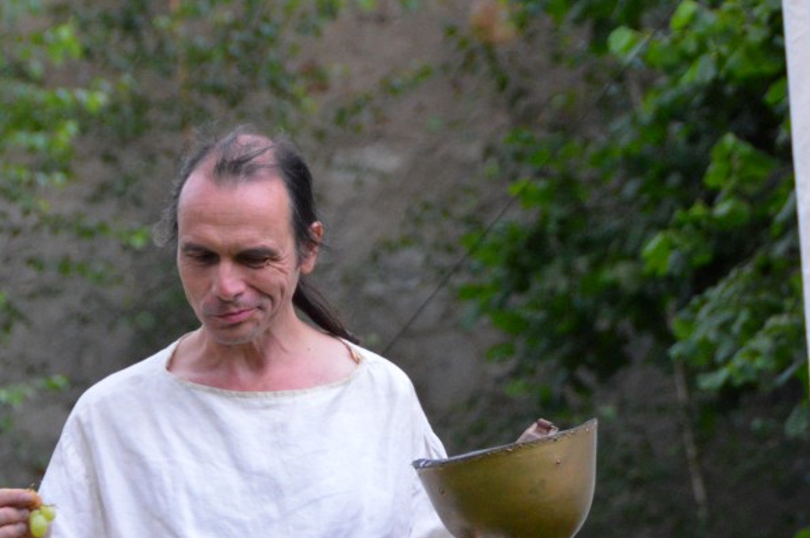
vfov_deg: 3.9
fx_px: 7888
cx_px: 317
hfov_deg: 5.9
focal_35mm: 351
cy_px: 328
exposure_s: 1/125
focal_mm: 135
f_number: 5.6
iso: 2800
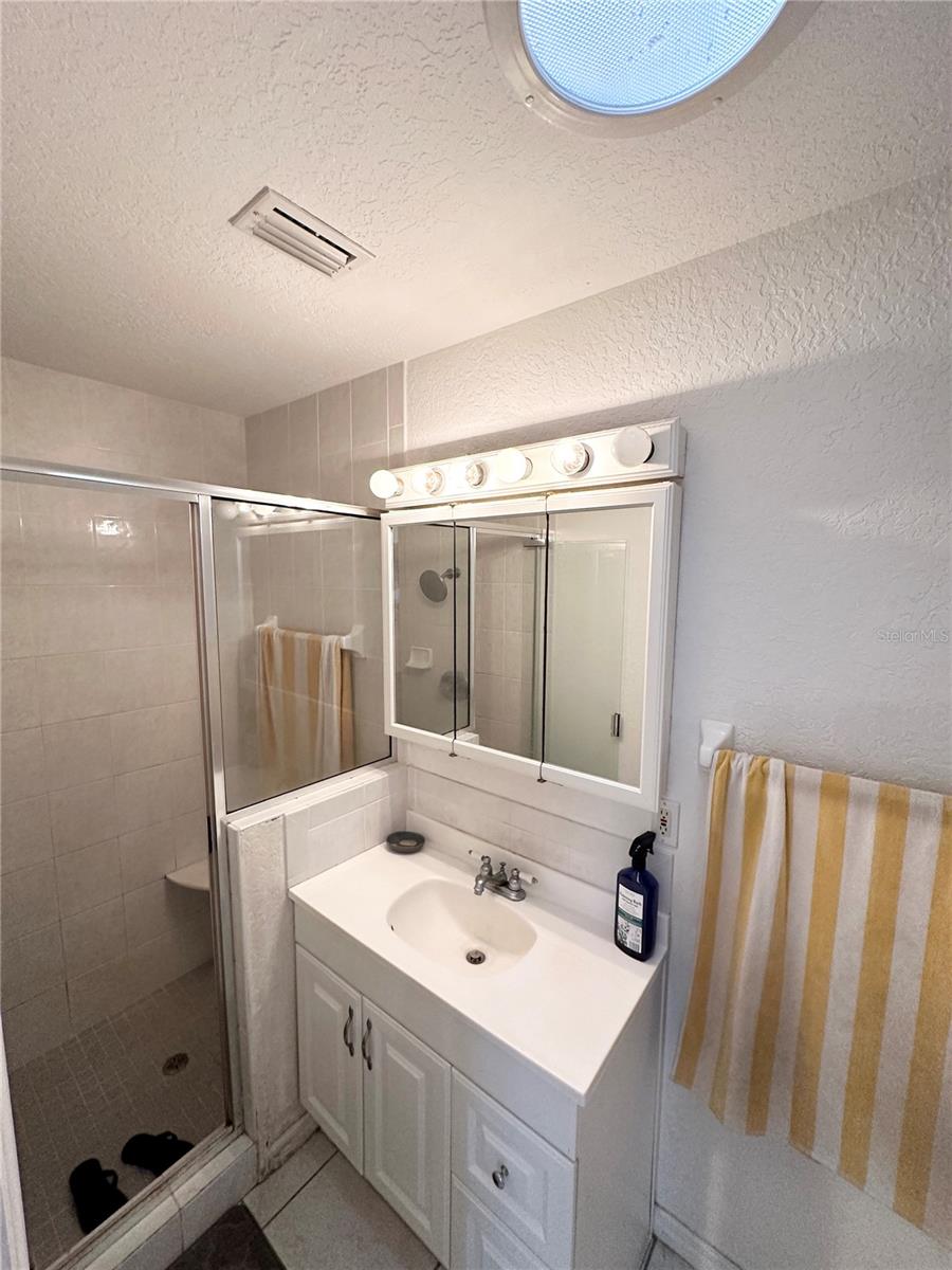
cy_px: 635
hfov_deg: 85.7
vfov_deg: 102.1
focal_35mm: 14
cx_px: 476
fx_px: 513
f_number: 2.2
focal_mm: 2.22
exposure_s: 1/120
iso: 250
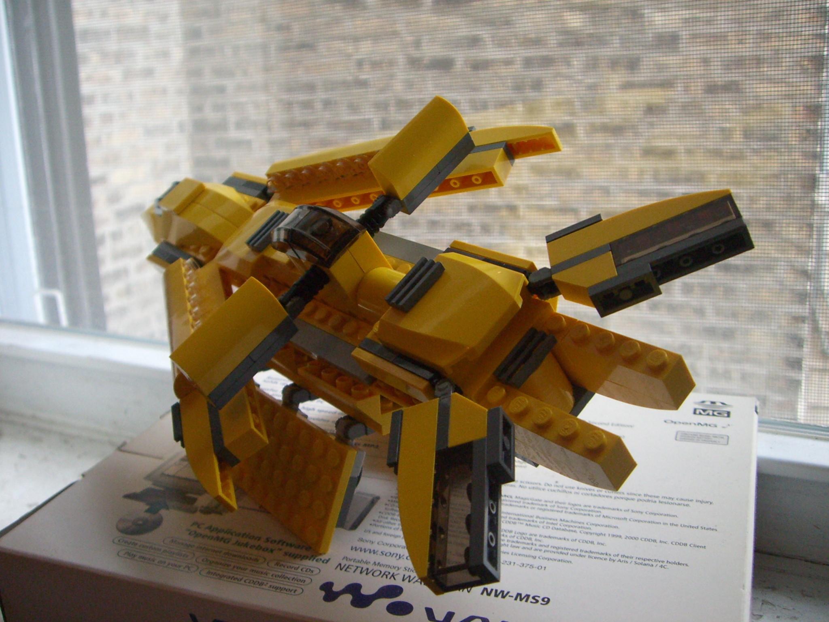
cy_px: 311
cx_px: 414
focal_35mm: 38
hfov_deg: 49.0
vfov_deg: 37.7
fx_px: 910
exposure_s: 1/80
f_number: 2.7
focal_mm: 6.2
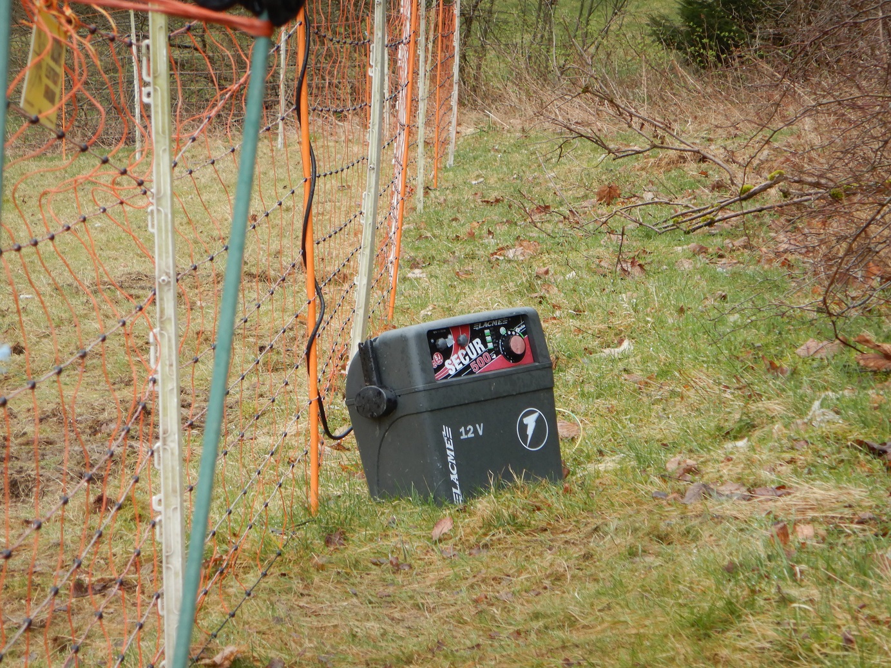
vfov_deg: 12.3
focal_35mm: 120
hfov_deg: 16.4
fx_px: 3088
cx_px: 446
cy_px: 334
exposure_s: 1/60
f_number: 4.9
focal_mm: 21.5
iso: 125
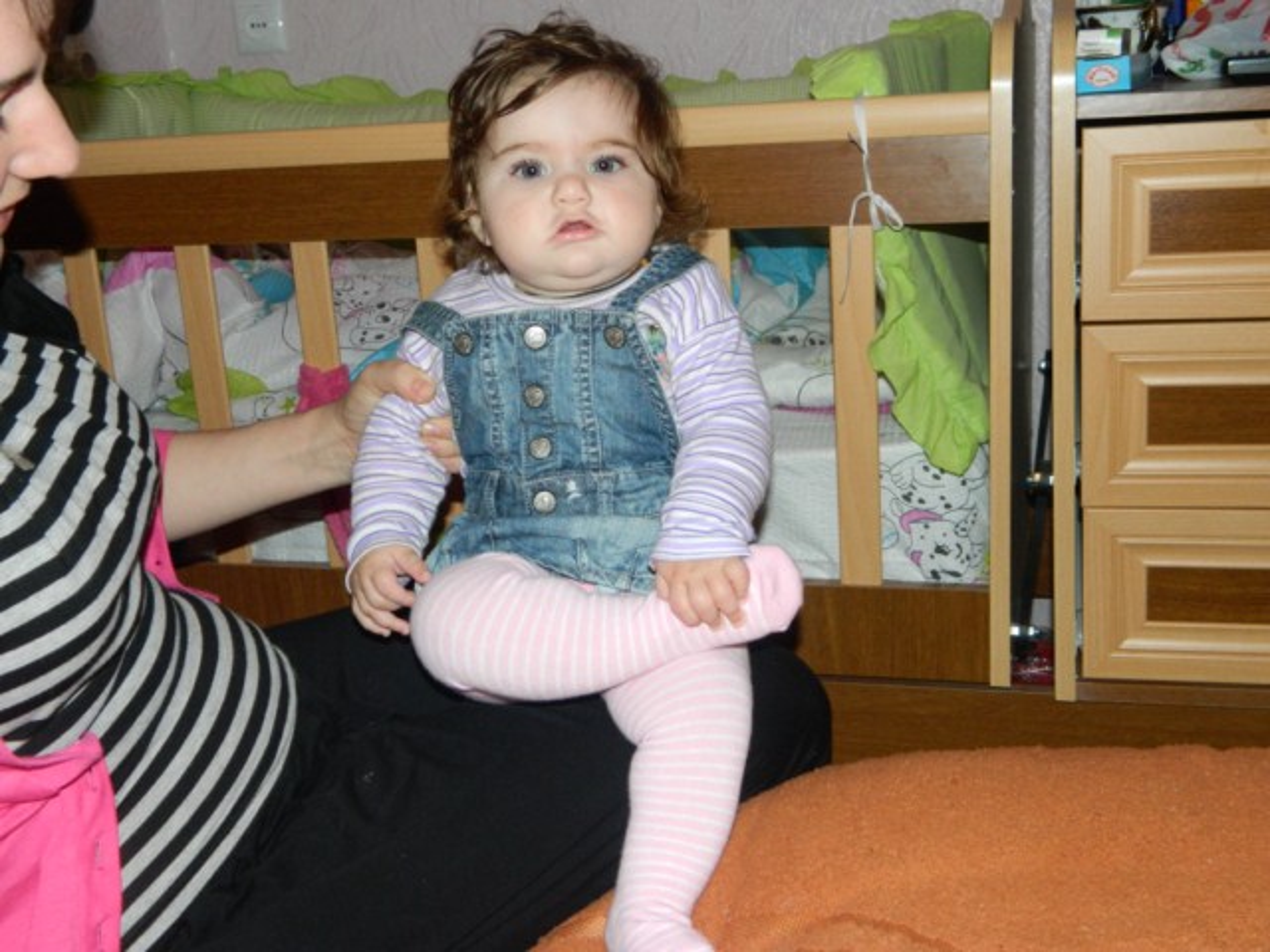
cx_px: 635
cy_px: 476
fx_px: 1504
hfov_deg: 45.8
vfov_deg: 35.1
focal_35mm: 41
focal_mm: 7.3
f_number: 3.5
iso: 200
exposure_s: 1/40
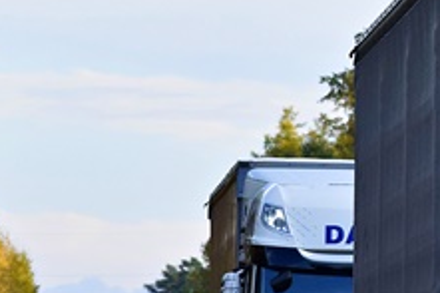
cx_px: 683
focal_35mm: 597
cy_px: 258
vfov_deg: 2.3
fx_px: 7291
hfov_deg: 3.4
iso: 800
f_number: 7.1
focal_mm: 110
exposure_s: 1/800
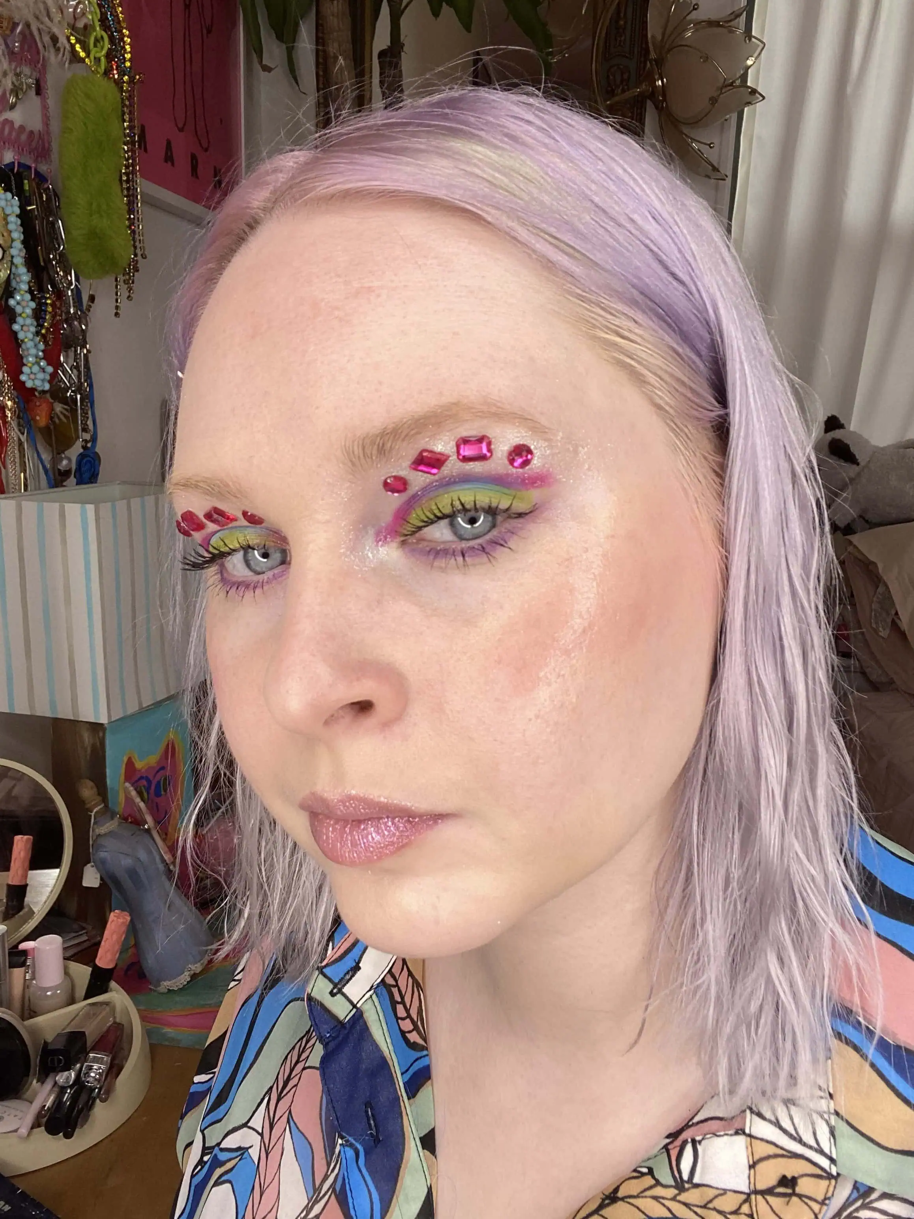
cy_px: 610
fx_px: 1056
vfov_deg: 60.0
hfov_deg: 46.8
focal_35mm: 30
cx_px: 457
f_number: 2.2
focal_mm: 2.7
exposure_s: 1/129
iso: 25
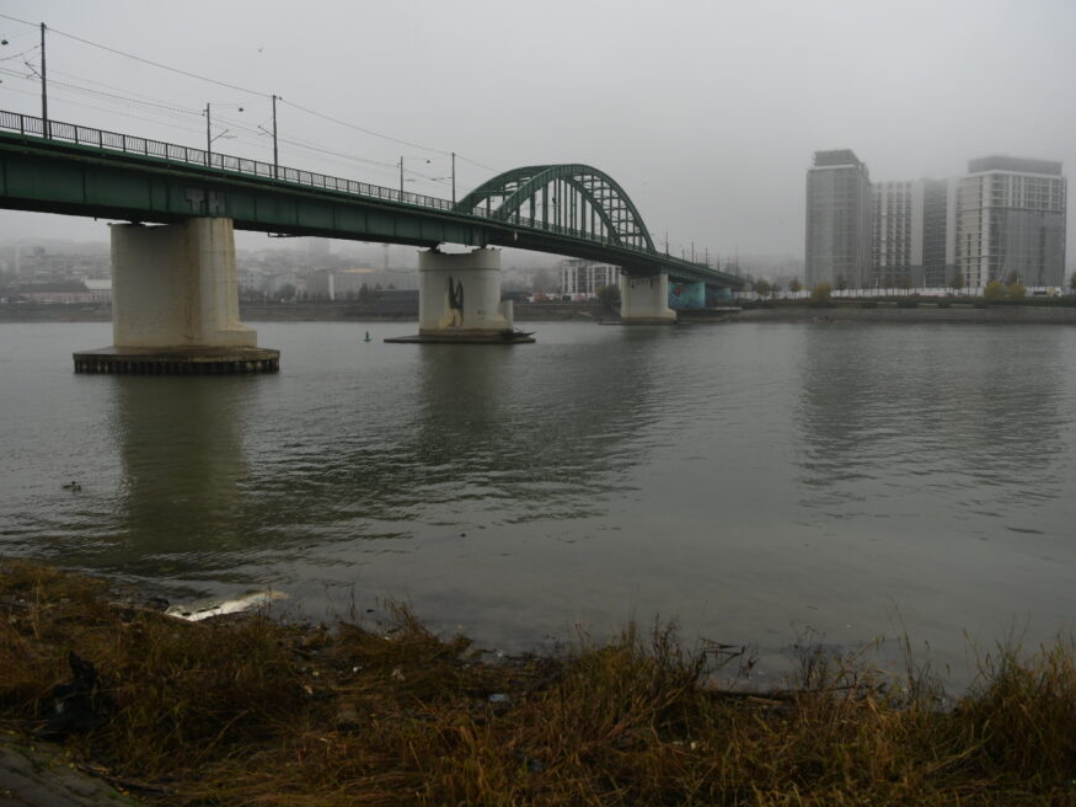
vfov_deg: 51.3
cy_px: 391
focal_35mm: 27
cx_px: 542
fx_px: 839
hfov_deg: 65.3
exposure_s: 1/1250
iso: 640
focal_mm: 24
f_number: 4
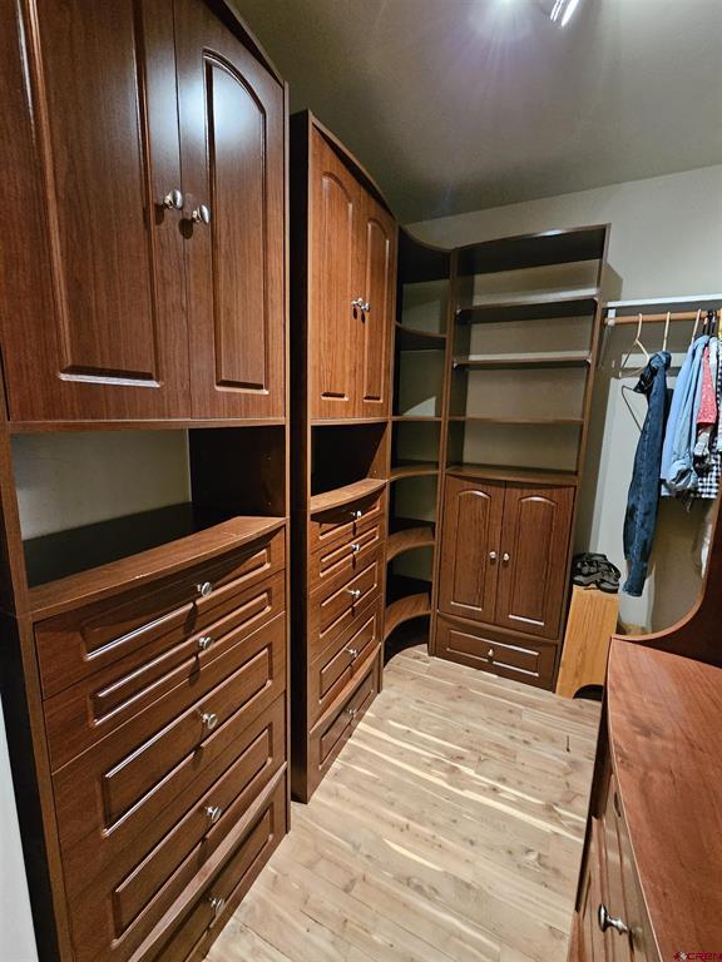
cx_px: 361
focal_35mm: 13
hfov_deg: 89.9
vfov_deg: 106.2
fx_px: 362
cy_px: 481
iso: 1250
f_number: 2.2
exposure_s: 1/24
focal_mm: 2.2
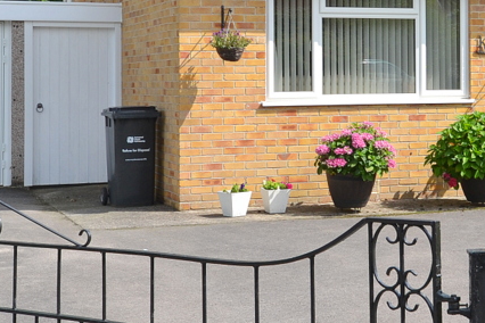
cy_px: 18
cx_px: 436
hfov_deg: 21.4
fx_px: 1253
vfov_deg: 14.5
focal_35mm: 93
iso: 100
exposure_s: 1/200
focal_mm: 22
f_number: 7.1
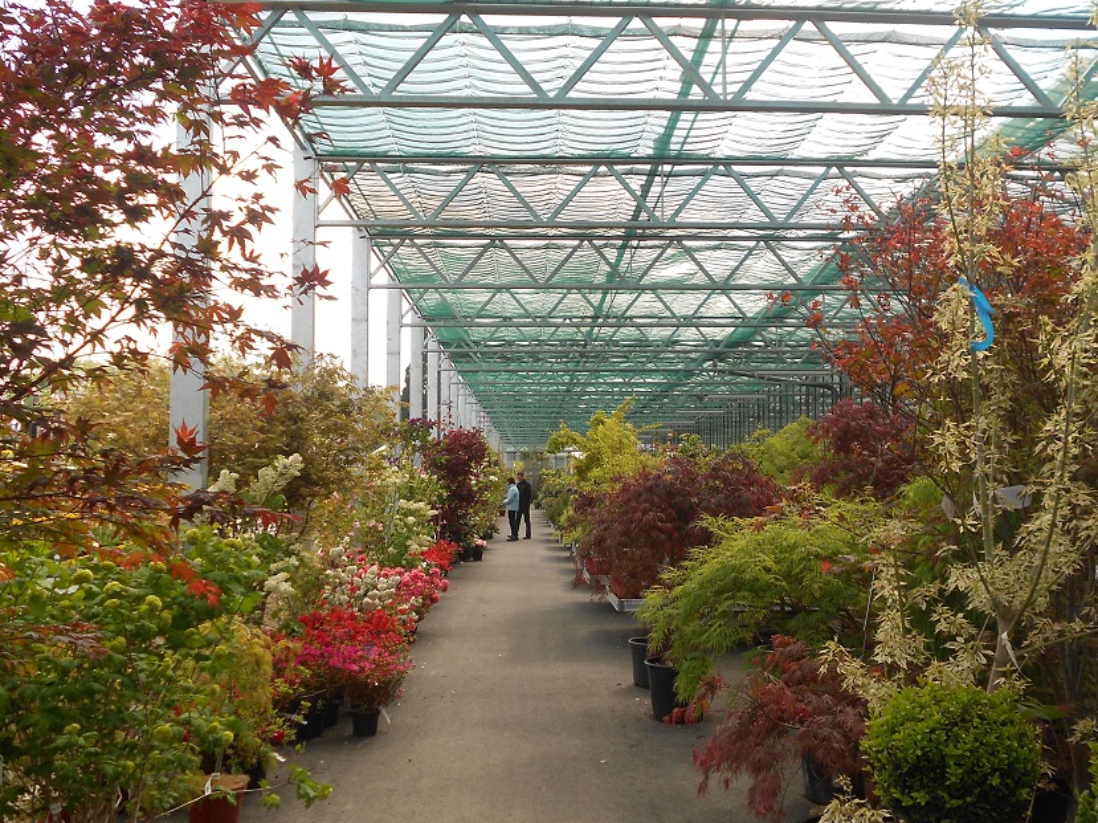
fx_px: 1110
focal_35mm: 35
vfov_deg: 40.7
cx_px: 617
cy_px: 417
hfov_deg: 52.5
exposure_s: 1/250
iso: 80
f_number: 3.4
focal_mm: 5.1
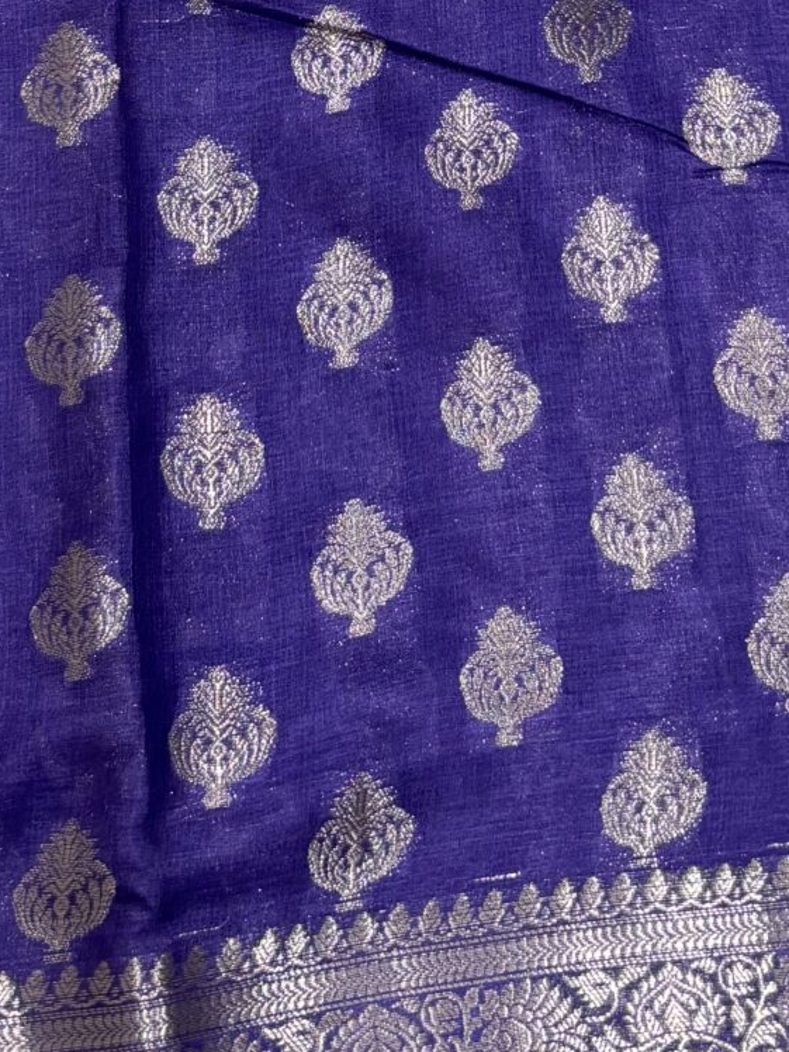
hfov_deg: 16.6
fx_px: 2705
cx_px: 364
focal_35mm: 89
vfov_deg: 20.4
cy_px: -249
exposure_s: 1/50
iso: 125
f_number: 1.6
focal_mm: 5.96
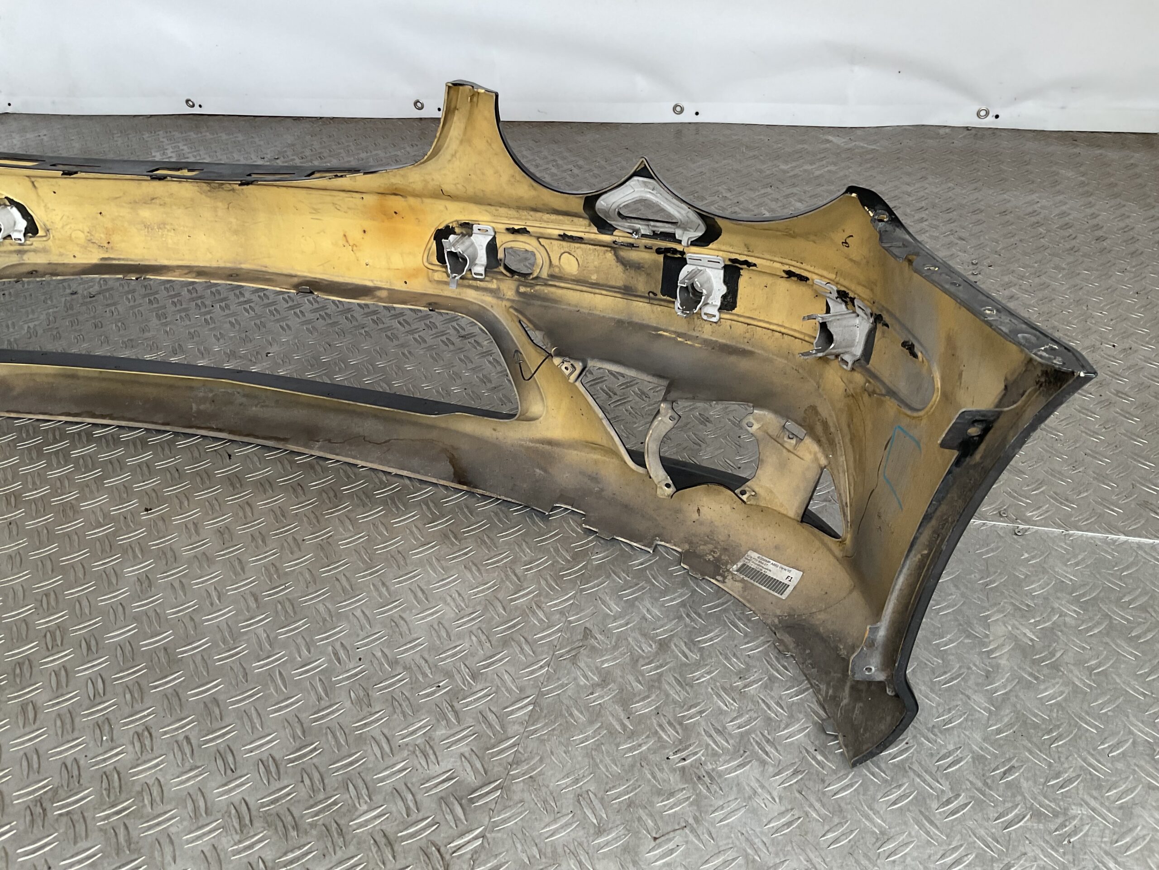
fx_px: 971
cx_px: 580
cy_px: 435
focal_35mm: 29
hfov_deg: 61.7
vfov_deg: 48.2
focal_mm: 3
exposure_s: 1/100
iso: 50
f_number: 1.8
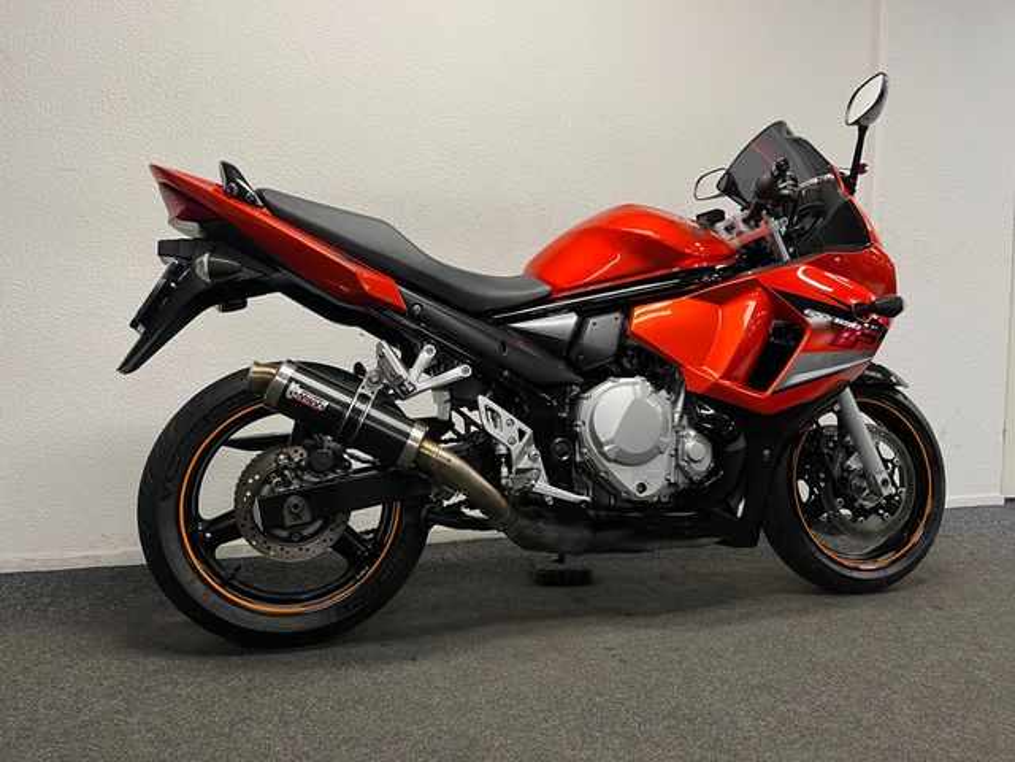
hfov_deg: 67.3
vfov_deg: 53.1
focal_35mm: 26
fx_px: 762
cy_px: 381
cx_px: 508
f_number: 1.6
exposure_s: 1/50
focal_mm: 5.1
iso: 80
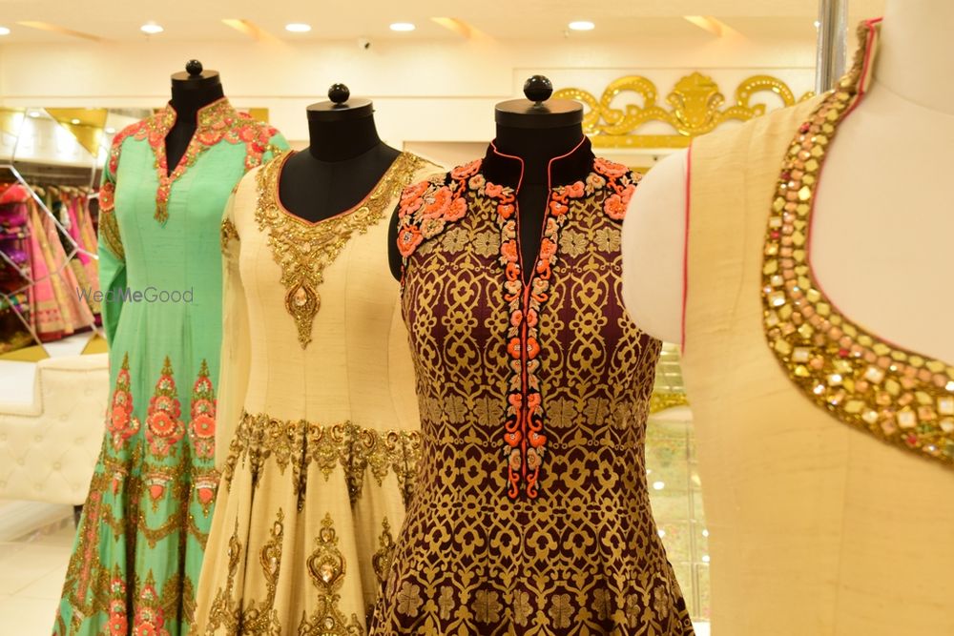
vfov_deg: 30.9
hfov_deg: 45.0
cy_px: 318
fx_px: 1153
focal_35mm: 44
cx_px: 477
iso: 400
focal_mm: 29
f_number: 8
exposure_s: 1/30
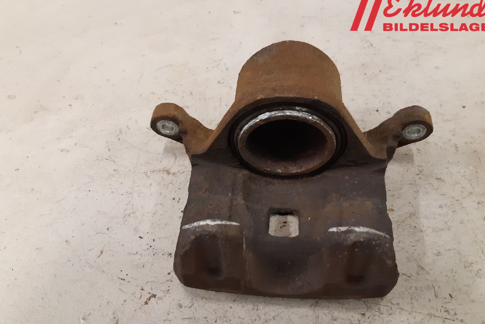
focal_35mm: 28
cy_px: 178
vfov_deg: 46.3
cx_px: 250
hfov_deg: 65.5
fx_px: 377
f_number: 1.7
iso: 320
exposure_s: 1/50
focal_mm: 3.93
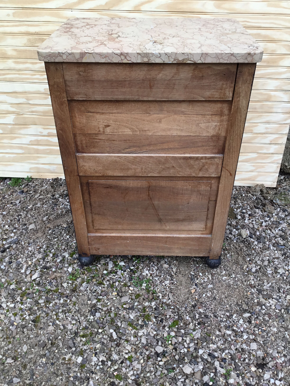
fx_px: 346
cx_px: 145
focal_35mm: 31
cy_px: 193
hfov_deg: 45.4
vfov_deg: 58.4
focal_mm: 3.3
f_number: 2.4
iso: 32
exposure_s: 1/100
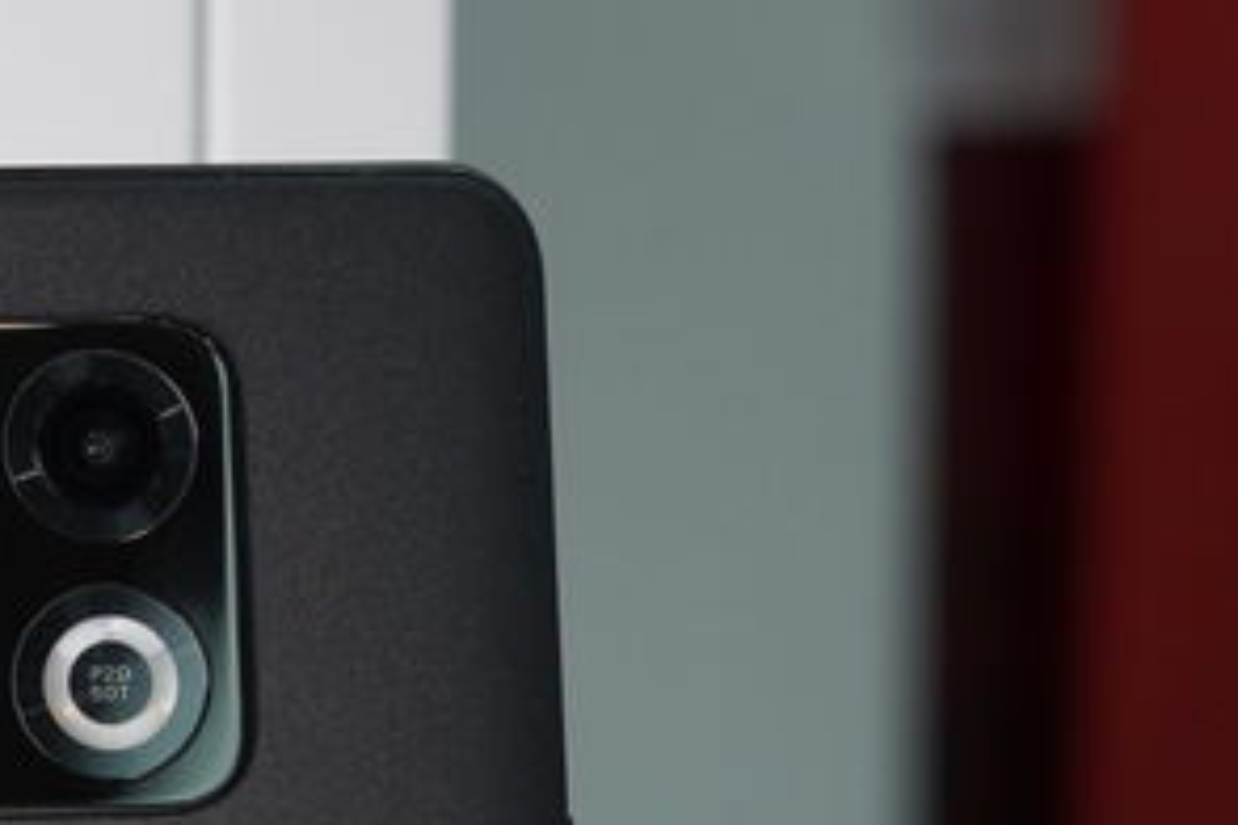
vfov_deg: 7.5
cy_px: 1136
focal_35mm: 180
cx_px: 48
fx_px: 6190
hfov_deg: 11.3
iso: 1000
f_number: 6.3
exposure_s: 1/160
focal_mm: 55
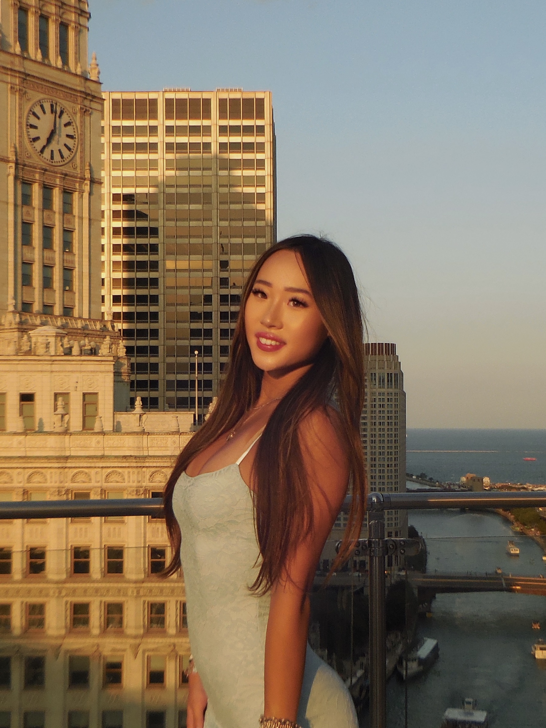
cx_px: 273
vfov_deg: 69.4
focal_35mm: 25
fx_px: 526
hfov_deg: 54.9
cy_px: 364
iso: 125
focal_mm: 4.5
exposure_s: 1/640
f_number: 3.3
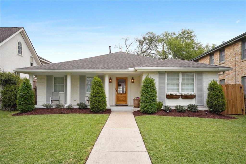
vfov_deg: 49.5
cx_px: 123
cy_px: 82
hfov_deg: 69.4
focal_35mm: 26
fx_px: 178
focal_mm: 26
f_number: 11
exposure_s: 1/500
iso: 800
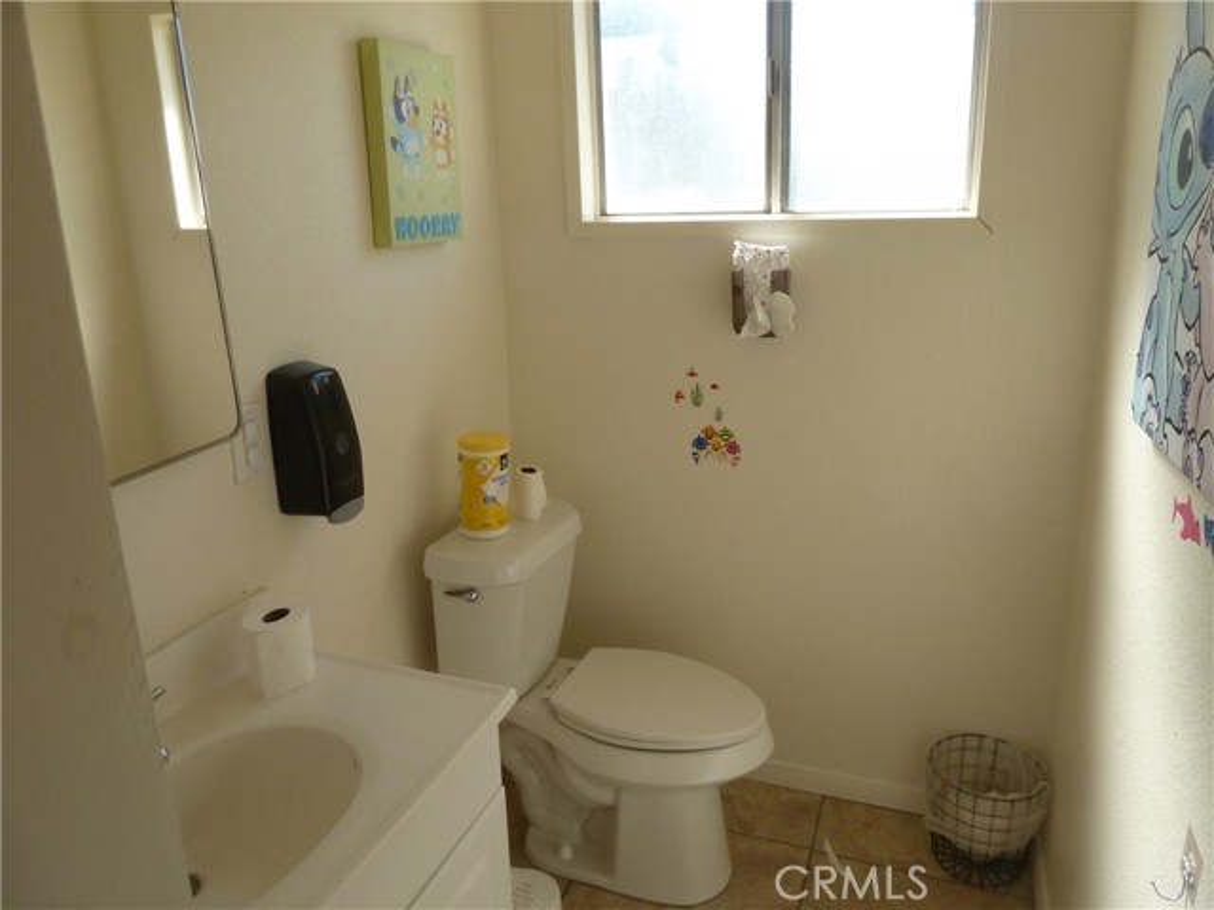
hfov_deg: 69.4
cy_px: 455
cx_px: 607
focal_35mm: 25
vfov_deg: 54.9
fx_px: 877
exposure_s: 1/200
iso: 160
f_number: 3.3
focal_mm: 4.1
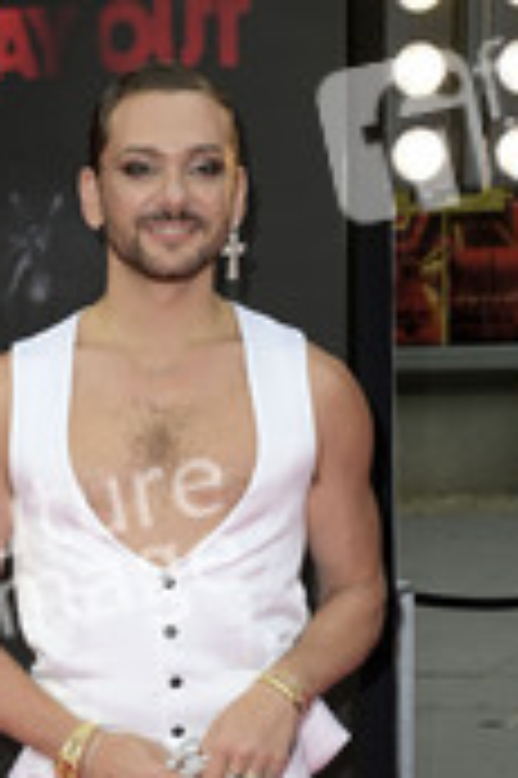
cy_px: 791
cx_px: 140
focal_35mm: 111
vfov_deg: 18.0
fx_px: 2400
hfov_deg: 12.3
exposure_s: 1/250
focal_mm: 48
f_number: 6.3
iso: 250
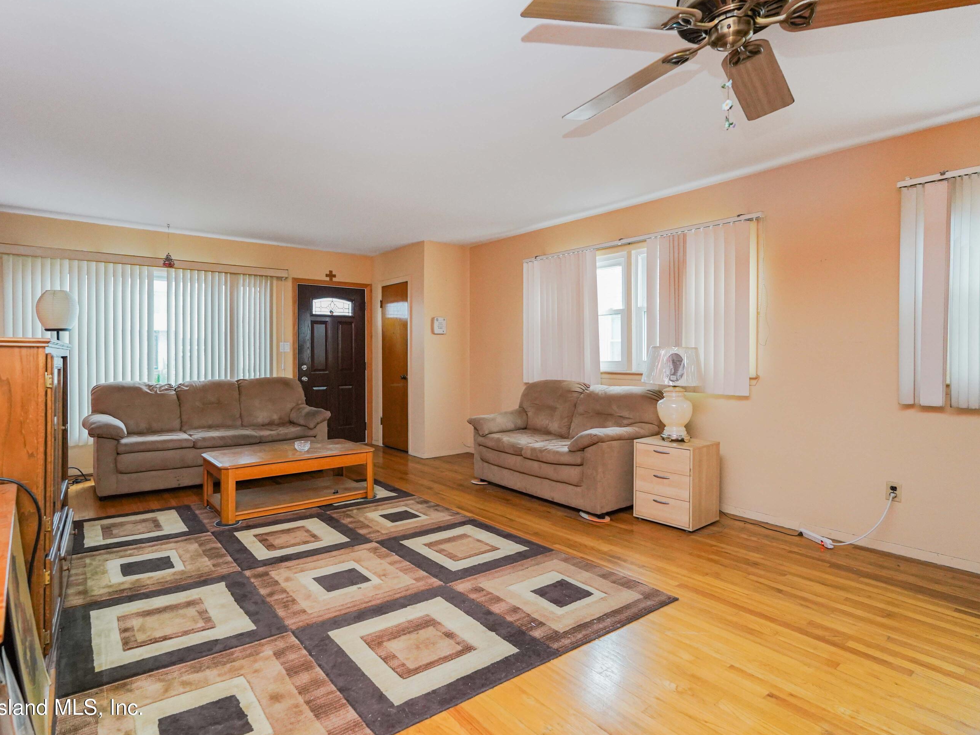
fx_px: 510
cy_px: 360
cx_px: 425
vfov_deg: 71.6
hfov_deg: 87.3
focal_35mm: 18
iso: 3200
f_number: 4.5
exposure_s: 1/25
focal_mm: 16
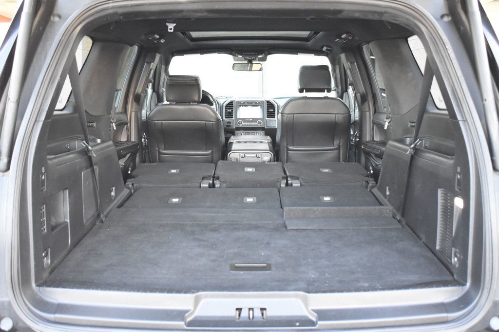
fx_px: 603
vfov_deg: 30.8
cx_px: 250
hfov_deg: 45.0
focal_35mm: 44
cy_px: 166
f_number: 4.2
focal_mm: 29
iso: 3200
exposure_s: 1/125
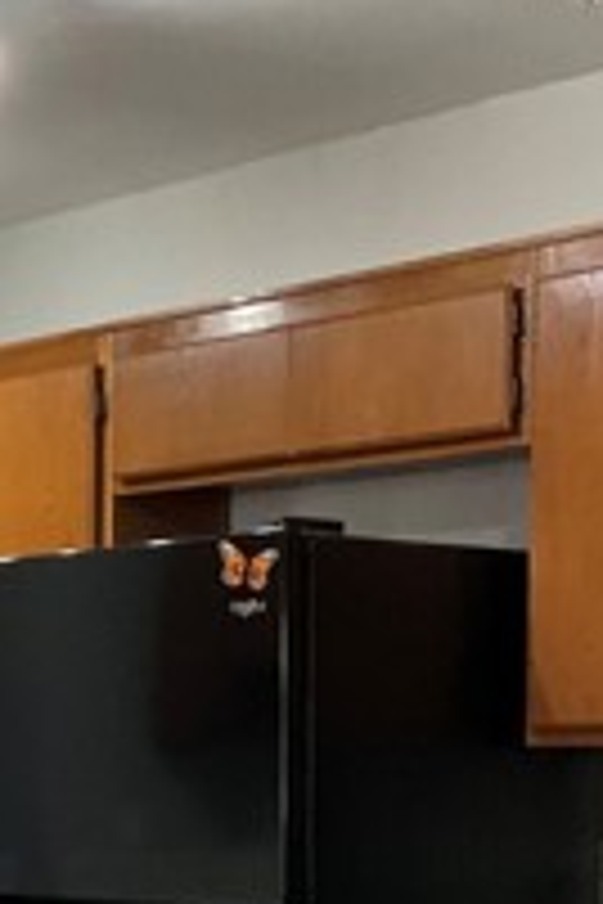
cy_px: 989
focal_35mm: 96
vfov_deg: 20.3
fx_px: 2412
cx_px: 68
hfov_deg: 14.1
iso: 200
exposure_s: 1/60
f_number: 1.8
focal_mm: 3
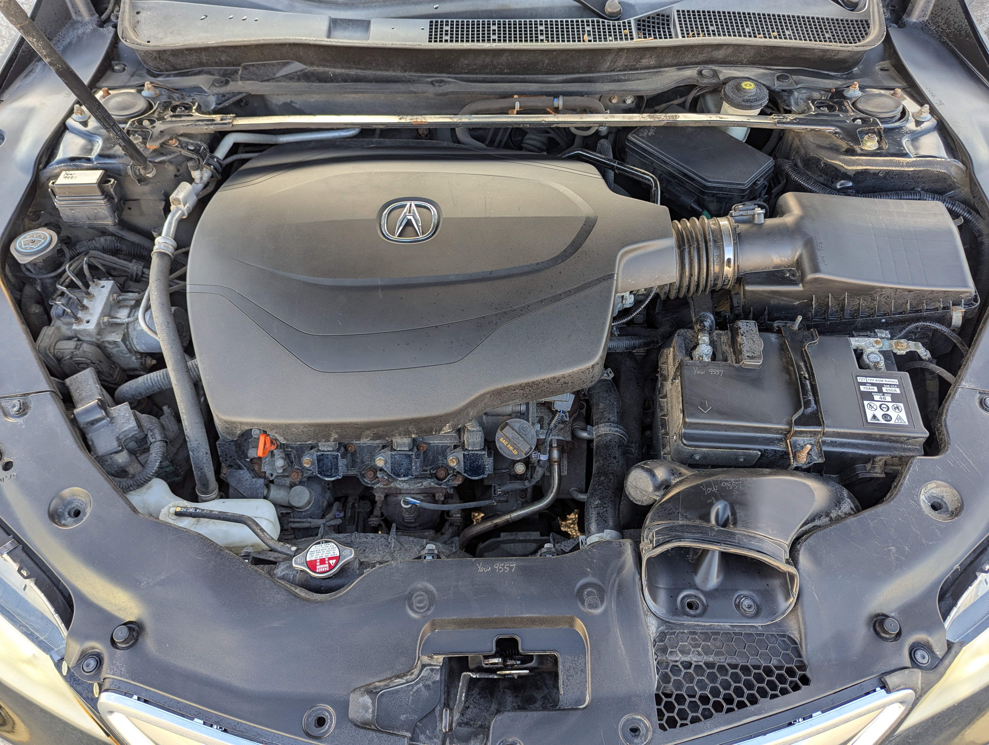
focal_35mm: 24
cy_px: 372
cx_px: 494
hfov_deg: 71.5
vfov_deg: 56.9
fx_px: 687
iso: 34
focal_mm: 6.81
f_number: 1.85
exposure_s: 1/57.9
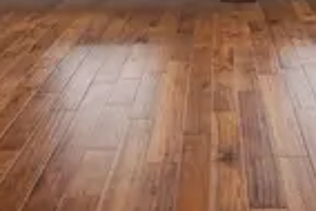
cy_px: -137
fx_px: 554
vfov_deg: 18.3
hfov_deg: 31.3
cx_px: 238
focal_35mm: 63
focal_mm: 14
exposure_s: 1/6
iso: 200
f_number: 8
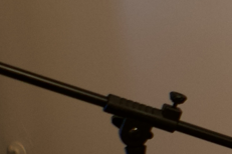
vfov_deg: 5.9
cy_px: 118
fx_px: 1501
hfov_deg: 8.3
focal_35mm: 233
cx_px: 516
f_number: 2
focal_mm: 28
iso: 1000
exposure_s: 1/50
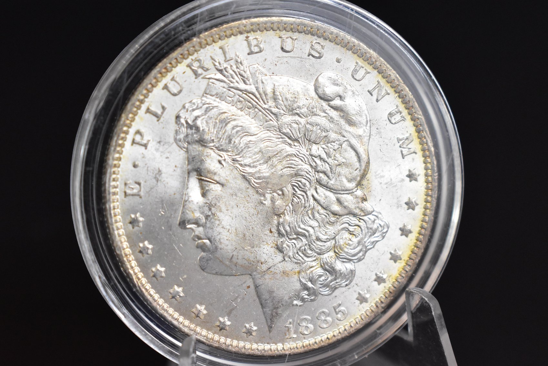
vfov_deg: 16.6
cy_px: 183
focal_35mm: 82
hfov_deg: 24.6
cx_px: 274
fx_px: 1257
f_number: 9
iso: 3200
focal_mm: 55
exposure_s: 1/320
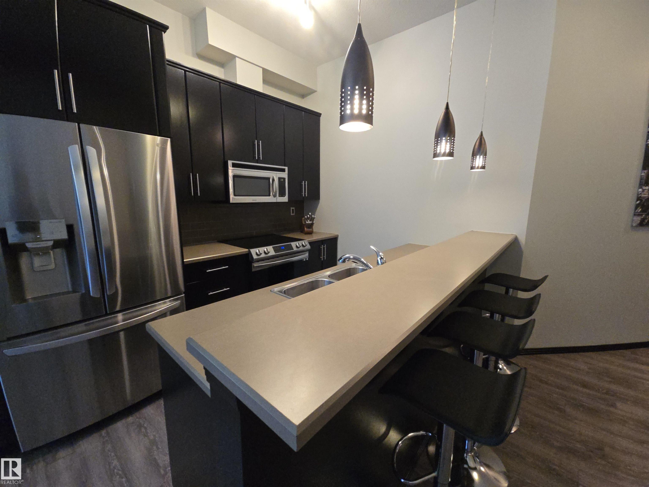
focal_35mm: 13
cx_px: 324
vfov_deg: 89.9
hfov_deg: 106.2
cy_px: 244
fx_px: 244
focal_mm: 2.2
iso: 400
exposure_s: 1/60
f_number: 2.2
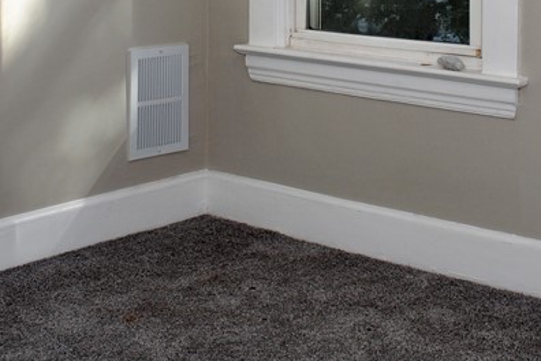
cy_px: -118
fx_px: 1112
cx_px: 328
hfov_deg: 27.3
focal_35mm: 74
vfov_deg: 17.2
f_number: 8
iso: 200
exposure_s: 1/200
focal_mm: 18
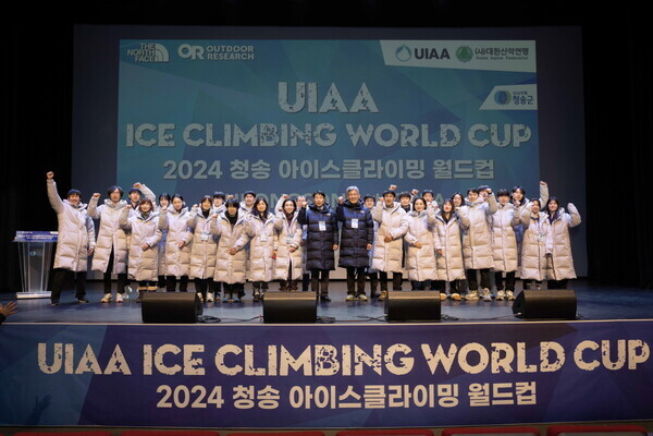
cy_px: 218
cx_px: 326
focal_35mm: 30
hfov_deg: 61.9
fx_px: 544
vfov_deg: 43.6
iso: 500
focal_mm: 30
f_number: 4
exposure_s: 1/200
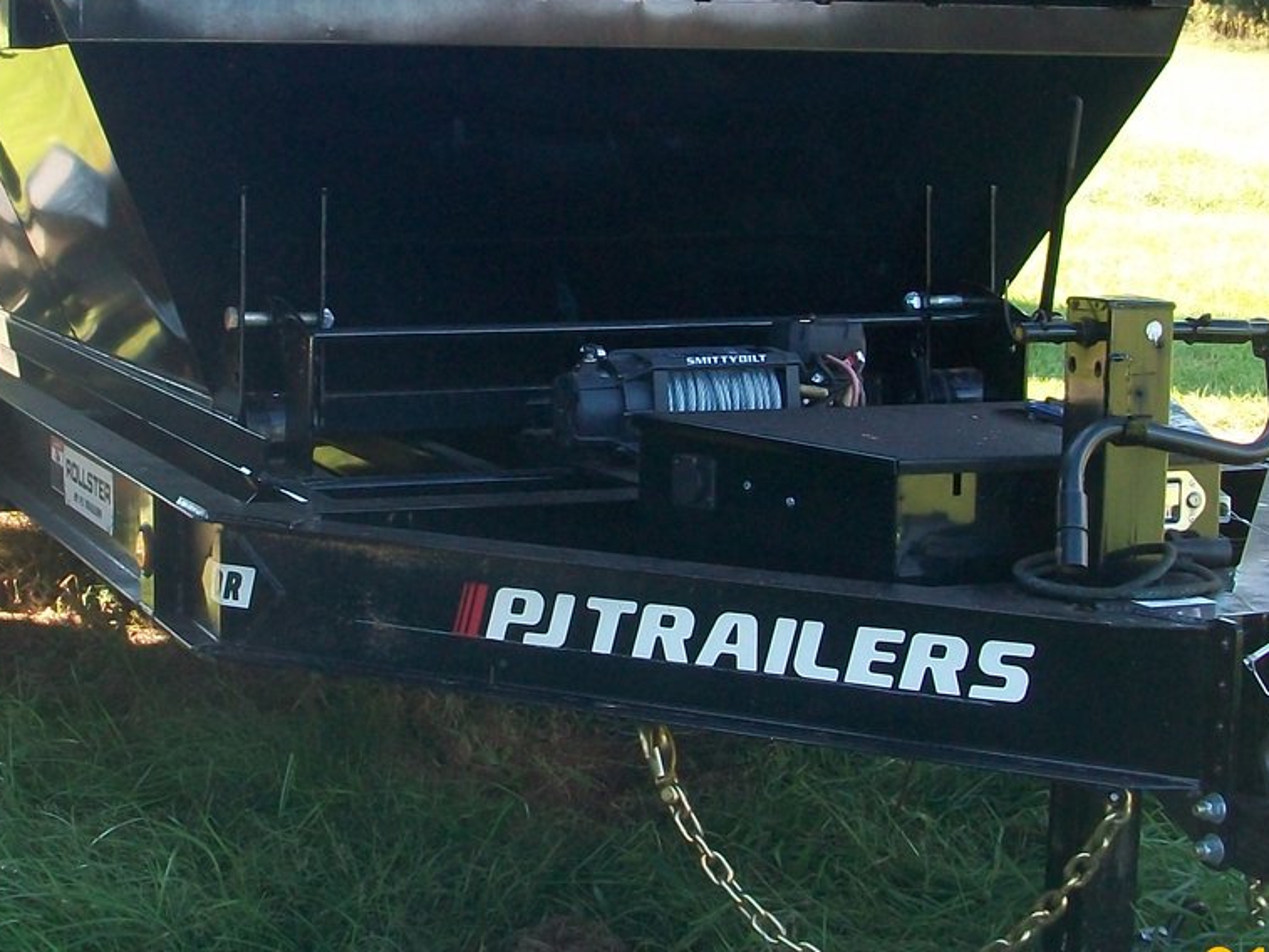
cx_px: 467
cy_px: 241
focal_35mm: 68
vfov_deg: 21.4
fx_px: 2493
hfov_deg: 28.4
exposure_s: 1/125
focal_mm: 5.7
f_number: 2.8
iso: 80
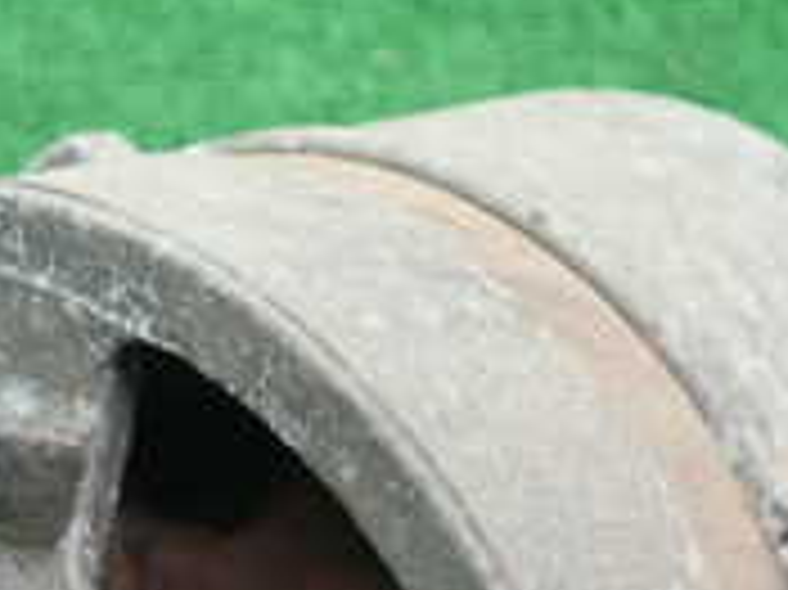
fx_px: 2343
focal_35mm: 103
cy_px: 919
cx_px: 216
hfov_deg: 19.0
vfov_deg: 13.4
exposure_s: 1/125
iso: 400
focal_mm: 5.5
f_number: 2.3
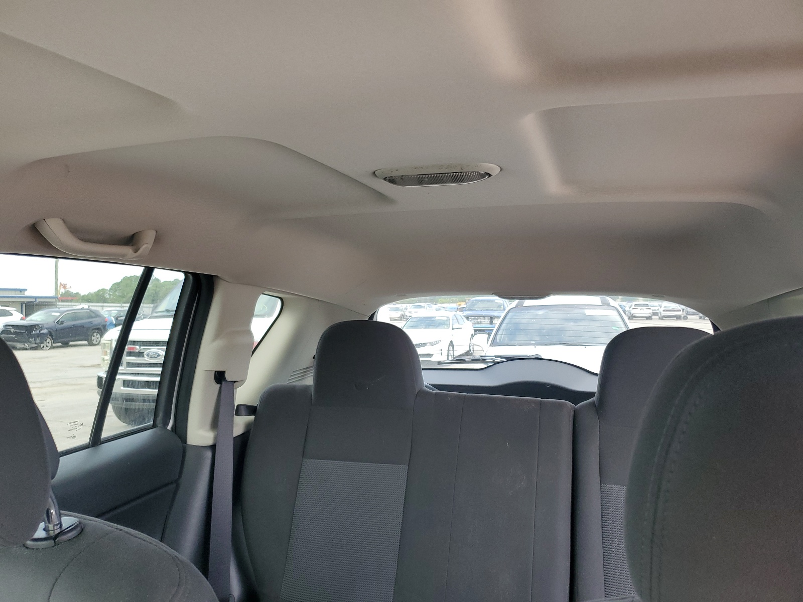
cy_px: 301
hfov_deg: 67.3
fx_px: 603
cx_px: 402
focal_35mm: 26
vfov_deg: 53.1
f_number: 1.5
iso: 79
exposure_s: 1/120
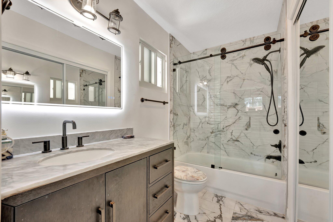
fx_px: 137
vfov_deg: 78.1
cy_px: 111
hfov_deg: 101.2
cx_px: 166
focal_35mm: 15
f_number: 8
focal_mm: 14.8
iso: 500
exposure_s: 1/13
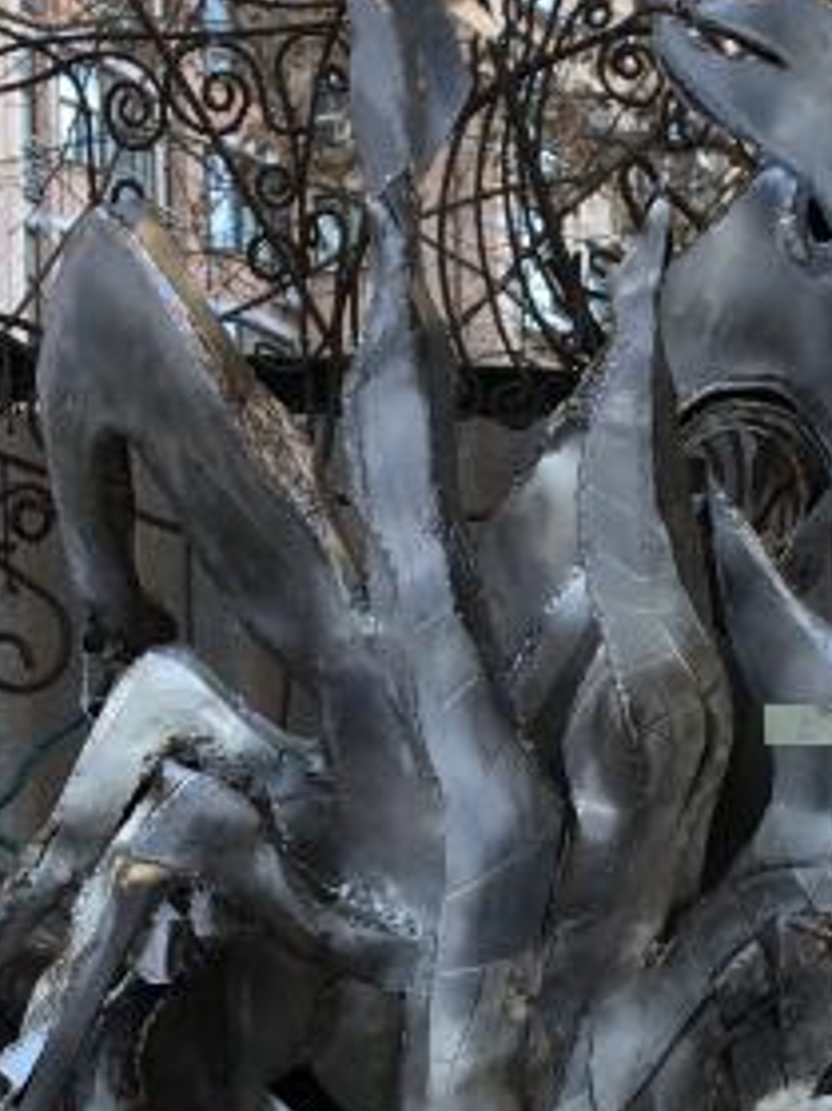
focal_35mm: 97
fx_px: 3111
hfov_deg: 15.1
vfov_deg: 19.7
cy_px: 1105
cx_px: 725
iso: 32
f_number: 2.2
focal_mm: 4.15
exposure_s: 1/100
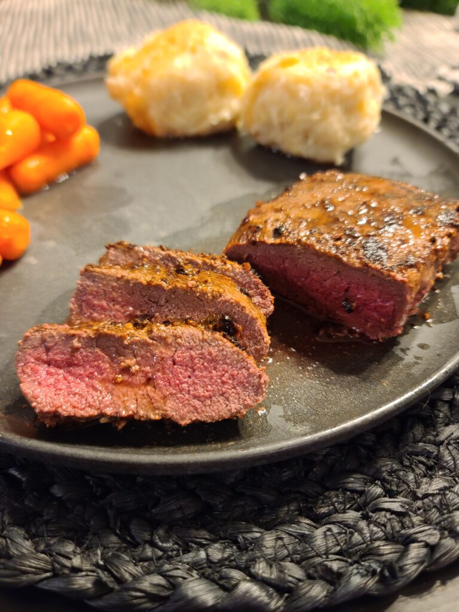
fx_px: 442
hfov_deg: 54.9
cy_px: 306
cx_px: 230
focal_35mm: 25
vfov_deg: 69.4
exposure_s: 1/40
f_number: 1.8
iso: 400
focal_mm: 7
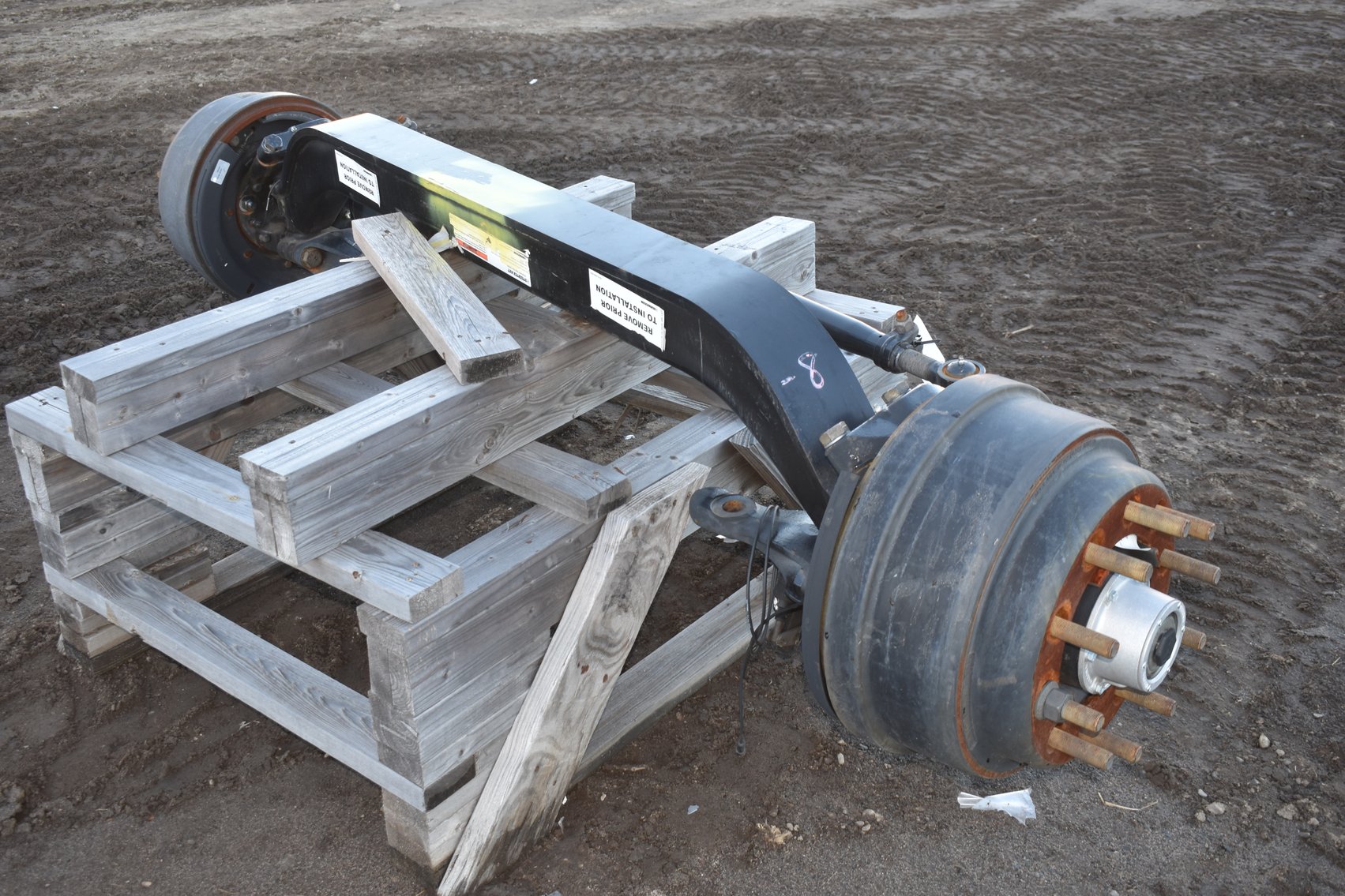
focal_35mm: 36
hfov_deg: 53.1
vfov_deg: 36.9
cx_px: 672
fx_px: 1345
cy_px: 448
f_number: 5
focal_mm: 24
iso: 250
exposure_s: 1/60
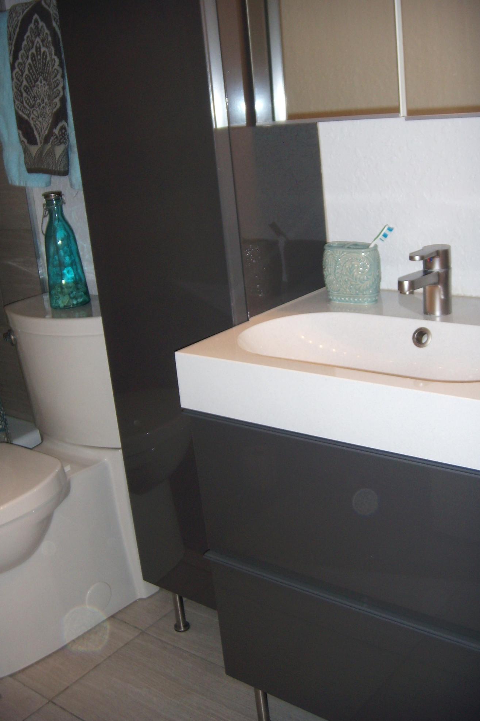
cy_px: 365
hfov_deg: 33.4
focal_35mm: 40
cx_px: 250
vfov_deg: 48.5
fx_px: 800
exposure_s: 1/60.2
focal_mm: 6.4
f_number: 3.5
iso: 64
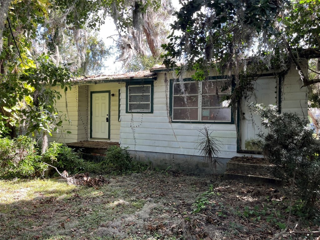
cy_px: 120
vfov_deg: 53.1
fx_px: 240
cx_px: 160
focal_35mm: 26
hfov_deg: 67.3
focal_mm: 5.1
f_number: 1.6
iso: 32
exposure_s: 1/134
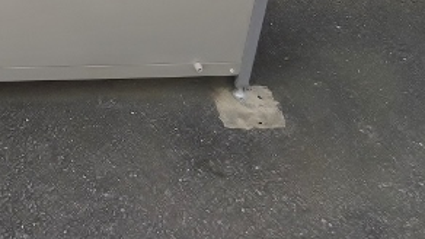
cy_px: -52
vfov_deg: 20.3
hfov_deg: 35.4
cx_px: 35
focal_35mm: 55
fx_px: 620
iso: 125
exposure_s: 1/400
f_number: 3
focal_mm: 4
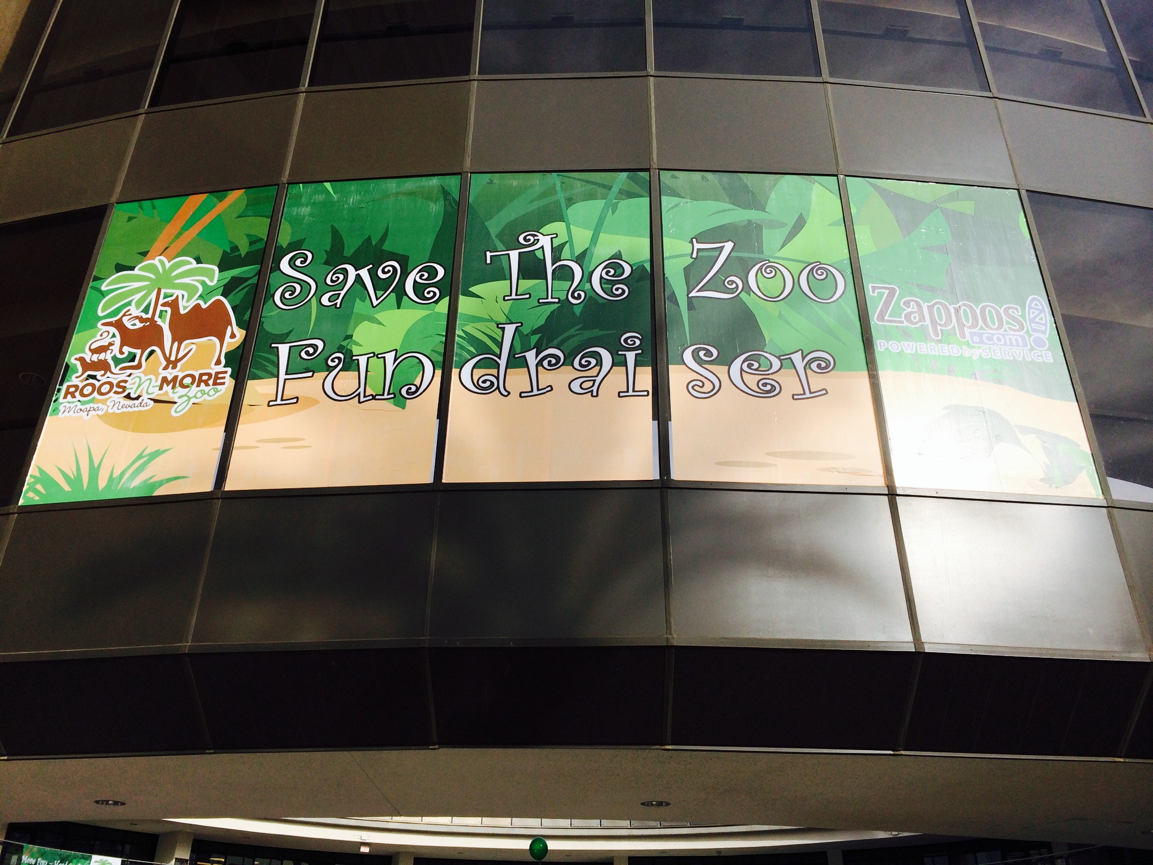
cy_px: 432
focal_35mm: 30
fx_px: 999
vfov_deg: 46.8
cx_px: 576
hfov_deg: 60.0
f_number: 2.2
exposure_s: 1/2740
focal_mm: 4.12
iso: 32
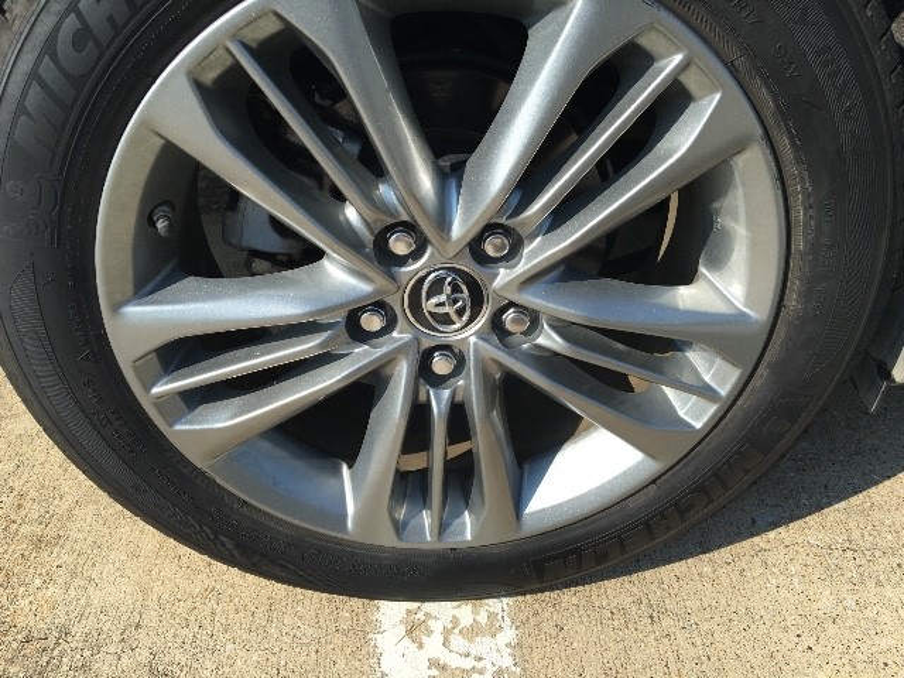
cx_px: 452
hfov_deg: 61.7
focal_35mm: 29
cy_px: 339
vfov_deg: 48.2
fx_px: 757
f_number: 2.2
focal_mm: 4.15
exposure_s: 1/1115
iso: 25
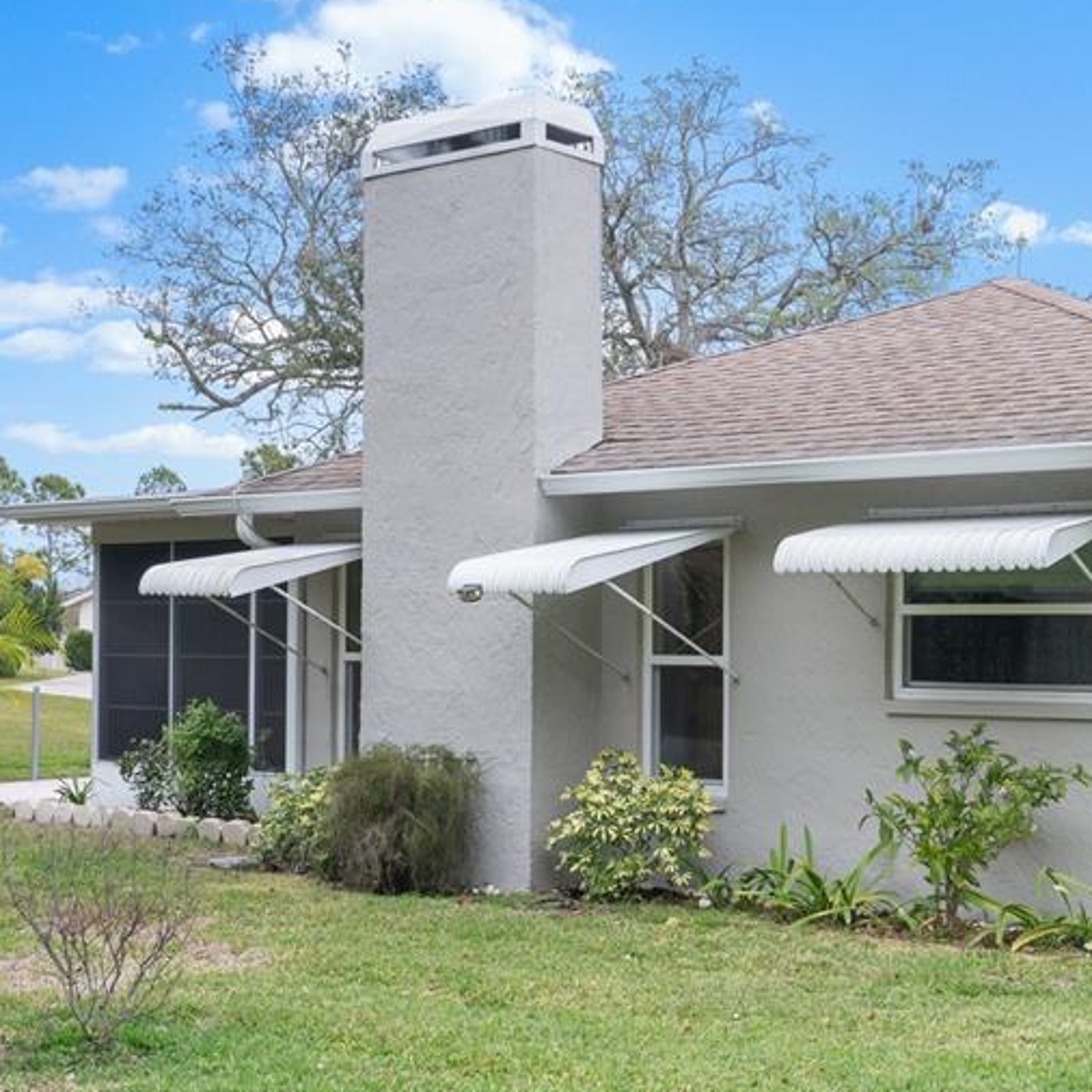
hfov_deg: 31.0
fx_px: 1963
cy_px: 686
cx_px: 619
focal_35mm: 55
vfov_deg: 30.9
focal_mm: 32
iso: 320
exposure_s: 1/20
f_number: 8
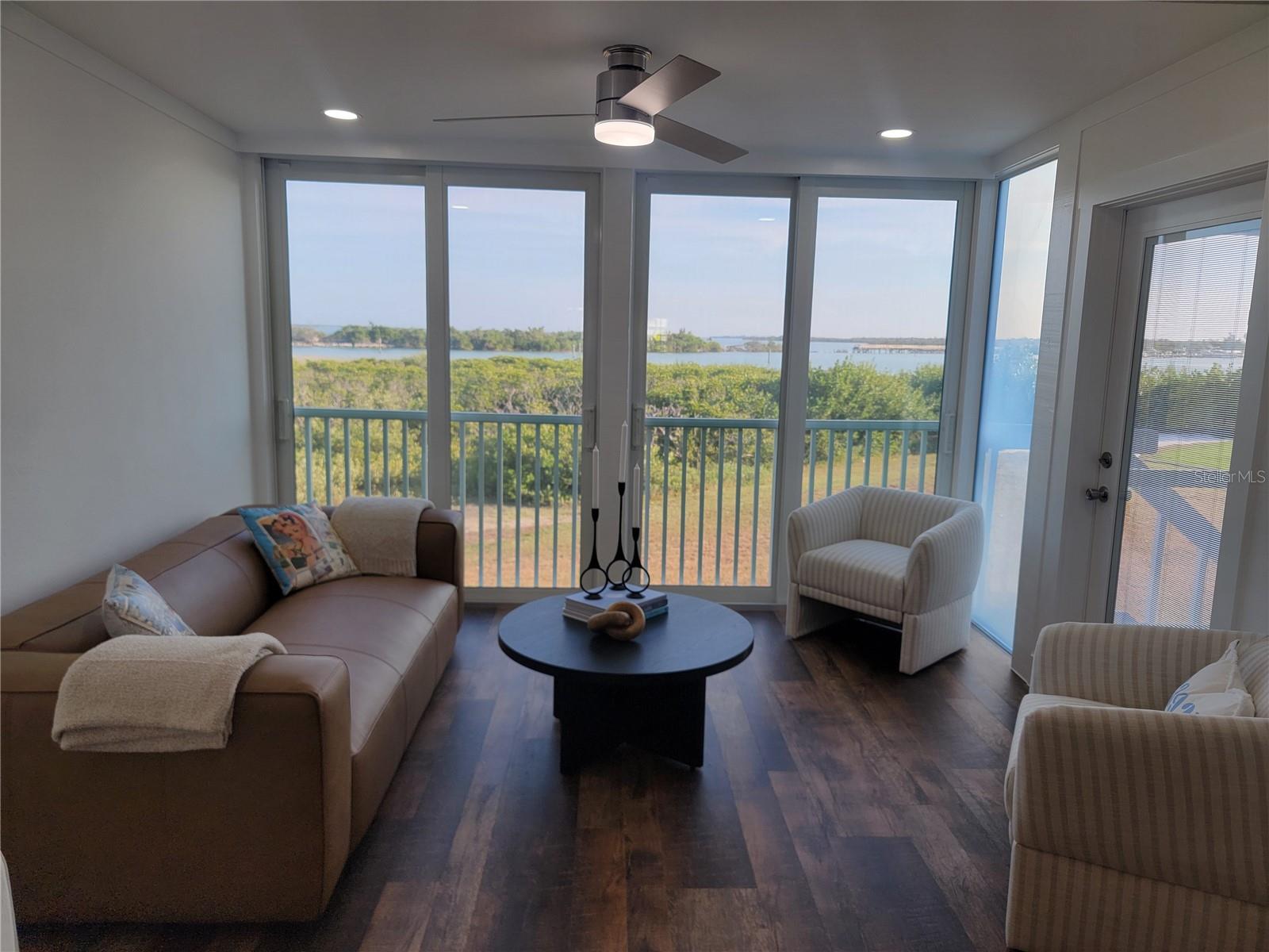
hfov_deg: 71.6
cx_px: 634
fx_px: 880
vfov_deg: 56.8
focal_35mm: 24
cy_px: 476
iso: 20
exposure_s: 1/120
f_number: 1.8
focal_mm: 6.7
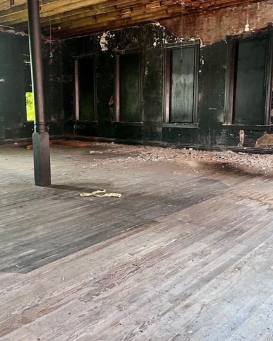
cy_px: 163
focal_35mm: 37
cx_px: 108
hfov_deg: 39.9
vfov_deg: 49.1
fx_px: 374
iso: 250
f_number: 1.5
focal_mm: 5.7
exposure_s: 1/60
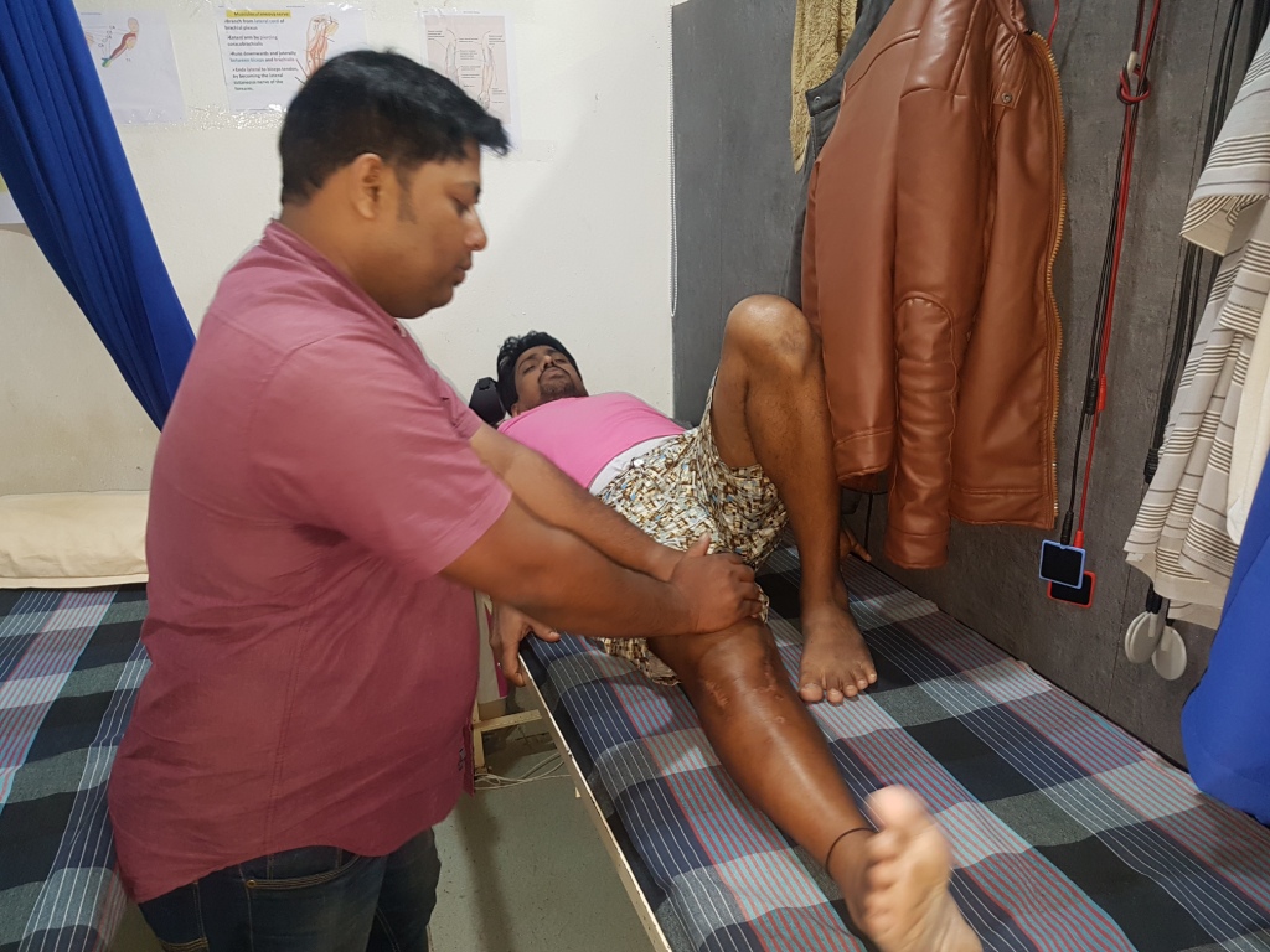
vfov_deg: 53.1
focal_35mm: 26
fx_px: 954
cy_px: 476
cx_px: 635
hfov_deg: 67.3
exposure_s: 1/25
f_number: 1.7
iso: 160
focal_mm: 4.2
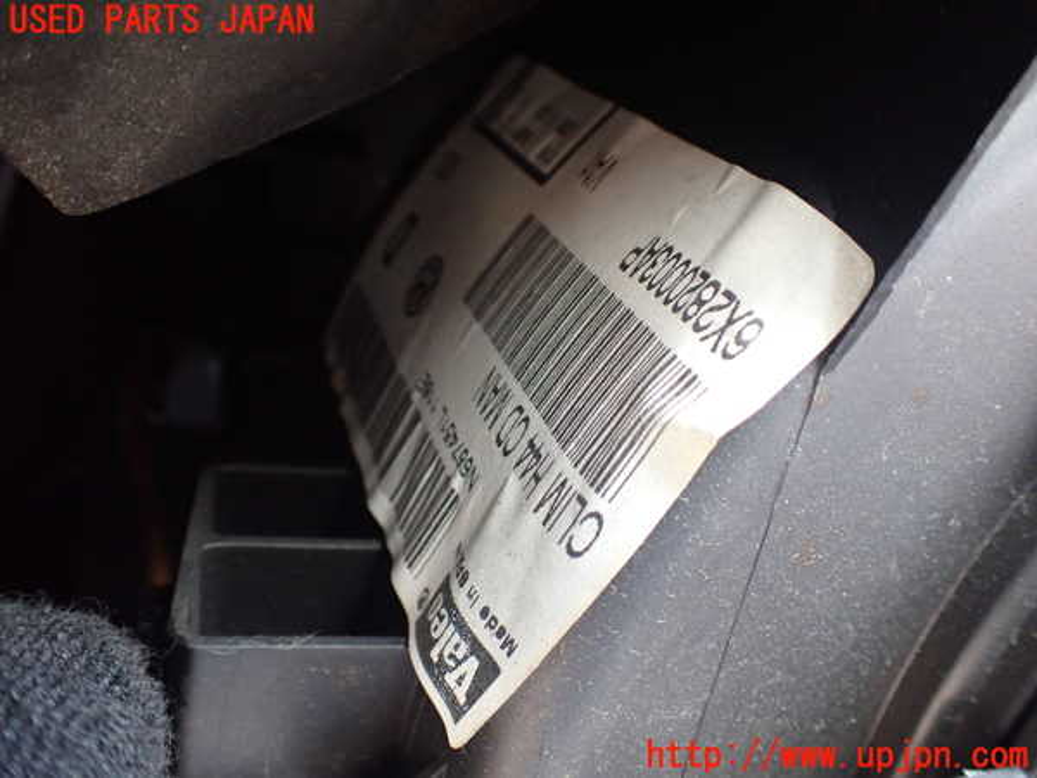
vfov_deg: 46.8
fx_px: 899
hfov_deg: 60.0
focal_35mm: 30
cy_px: 389
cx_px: 518
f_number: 2.3
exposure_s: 1/125
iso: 640
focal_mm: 5.4
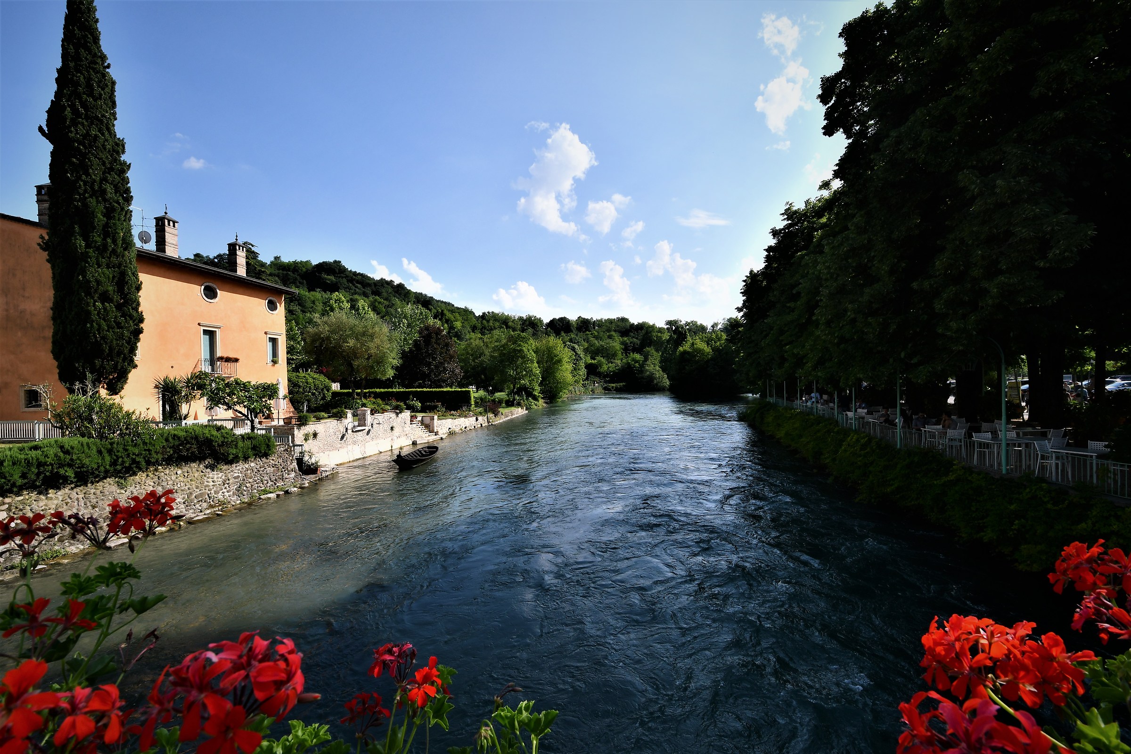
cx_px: 566
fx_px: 471
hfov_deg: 100.4
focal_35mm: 15
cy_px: 377
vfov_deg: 77.3
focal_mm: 10
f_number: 11
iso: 200
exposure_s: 1/500
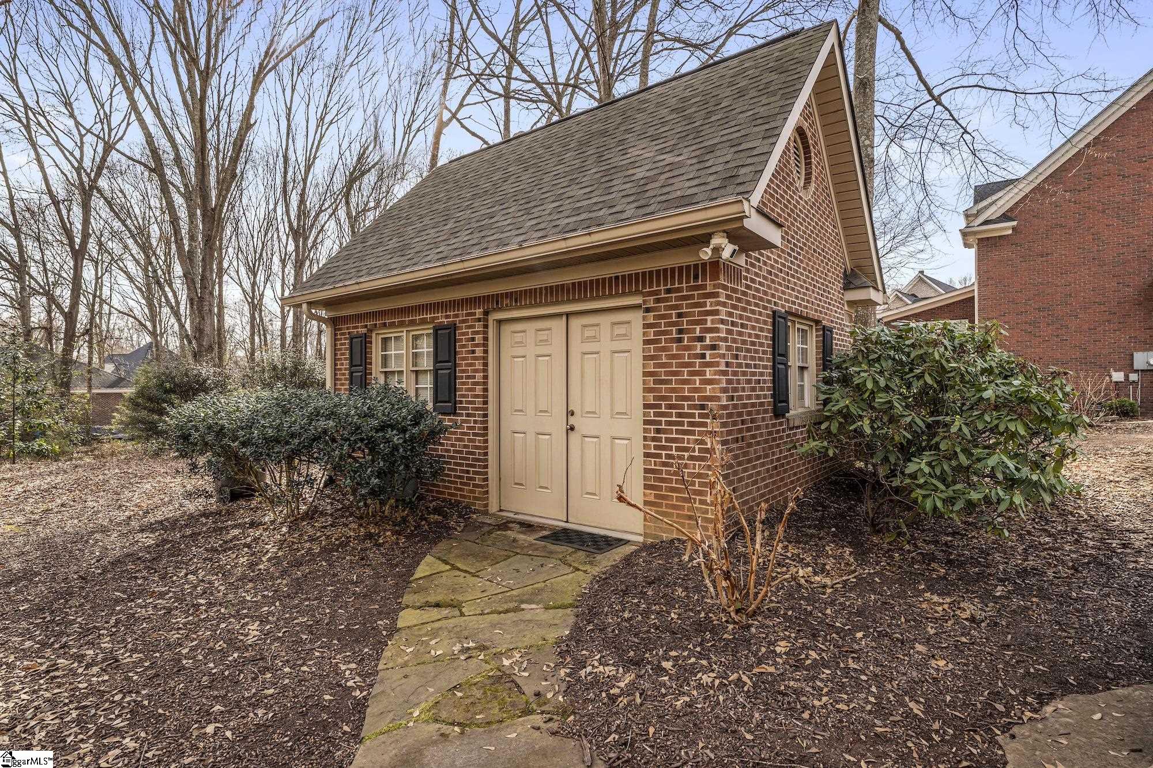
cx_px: 576
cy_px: 384
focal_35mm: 18
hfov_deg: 91.0
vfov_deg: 68.3
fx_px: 567
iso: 100
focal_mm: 17.7
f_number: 6.3
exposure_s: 1/100
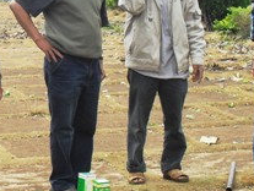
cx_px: 12
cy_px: 65
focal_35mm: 108
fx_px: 794
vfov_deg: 13.7
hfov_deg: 17.8
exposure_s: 1/90
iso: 100
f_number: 8.4
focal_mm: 6.3
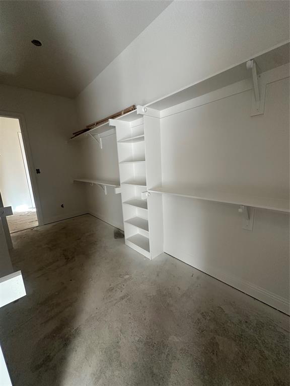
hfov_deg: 85.7
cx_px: 145
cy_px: 193
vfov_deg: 102.1
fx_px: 156
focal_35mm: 14
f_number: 2.2
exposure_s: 1/99
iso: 250
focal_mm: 2.22
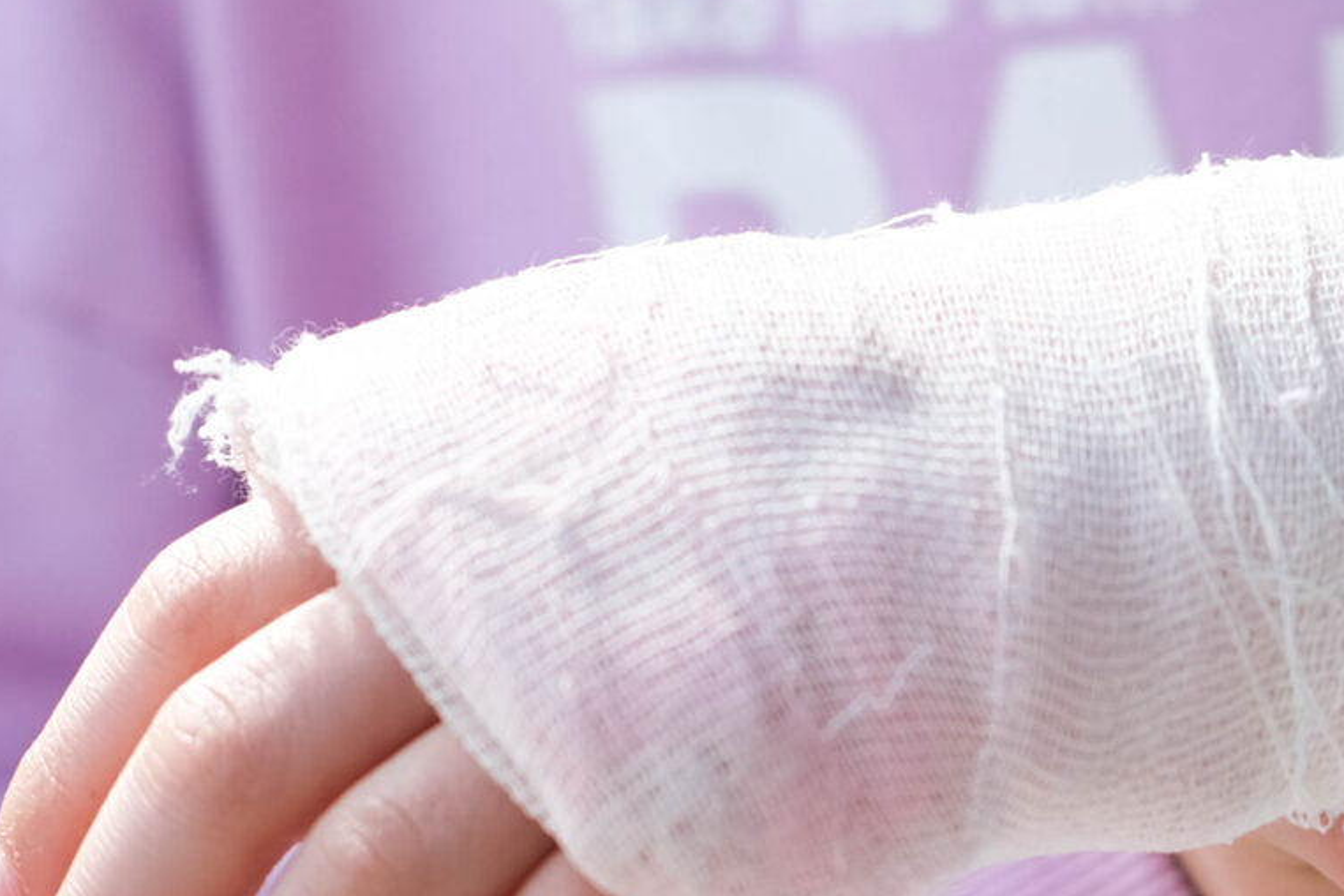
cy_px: 906
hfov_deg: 11.4
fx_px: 6645
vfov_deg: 7.7
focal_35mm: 178
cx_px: 1485
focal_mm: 35
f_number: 2
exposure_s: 1/1000
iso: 160
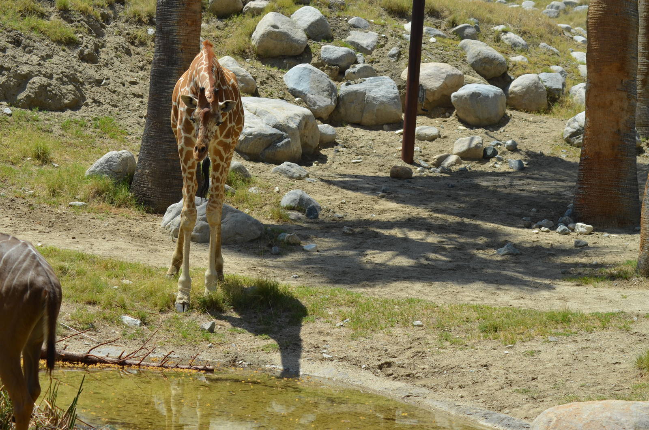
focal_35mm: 105
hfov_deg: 19.5
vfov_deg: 13.0
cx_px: 324
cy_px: 215
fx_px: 1889
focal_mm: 70
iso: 200
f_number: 7.1
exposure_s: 1/800
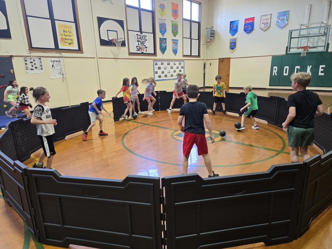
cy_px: 124
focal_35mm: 23
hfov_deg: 73.9
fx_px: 221
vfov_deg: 58.9
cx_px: 166
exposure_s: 1/120
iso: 200
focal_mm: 5.4
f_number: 1.8
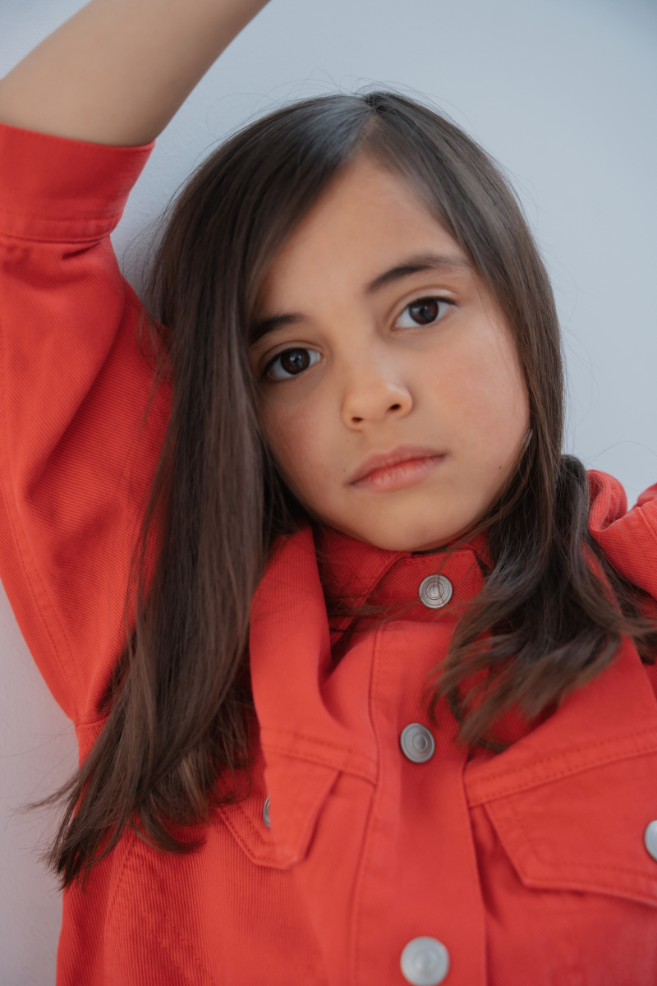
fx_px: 1292
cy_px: 493
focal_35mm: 47
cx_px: 328
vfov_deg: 41.8
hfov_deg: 28.5
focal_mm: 47.2
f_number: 4
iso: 125
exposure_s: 1/400
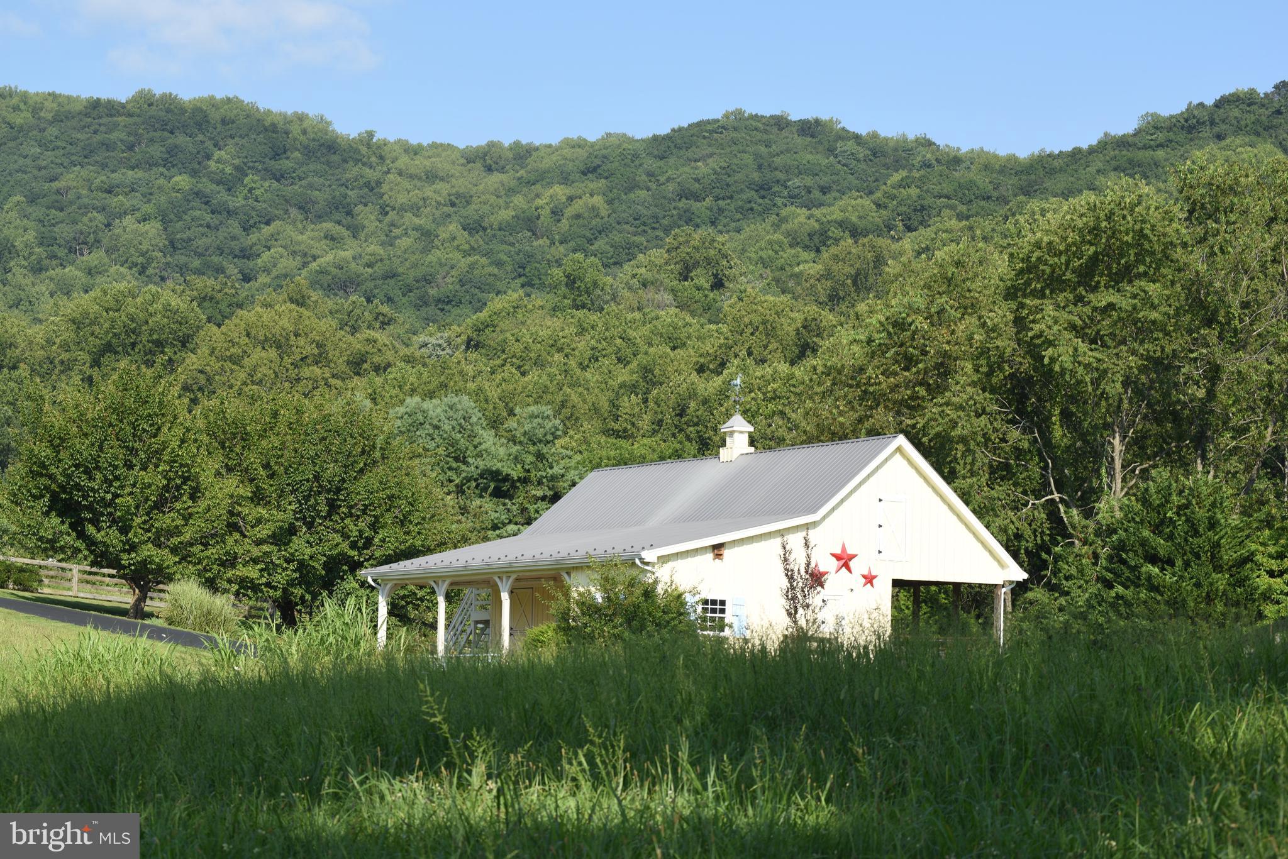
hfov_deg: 23.6
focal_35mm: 86
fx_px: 3077
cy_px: 430
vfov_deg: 15.9
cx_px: 644
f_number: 8
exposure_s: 1/200
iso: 100
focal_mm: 86
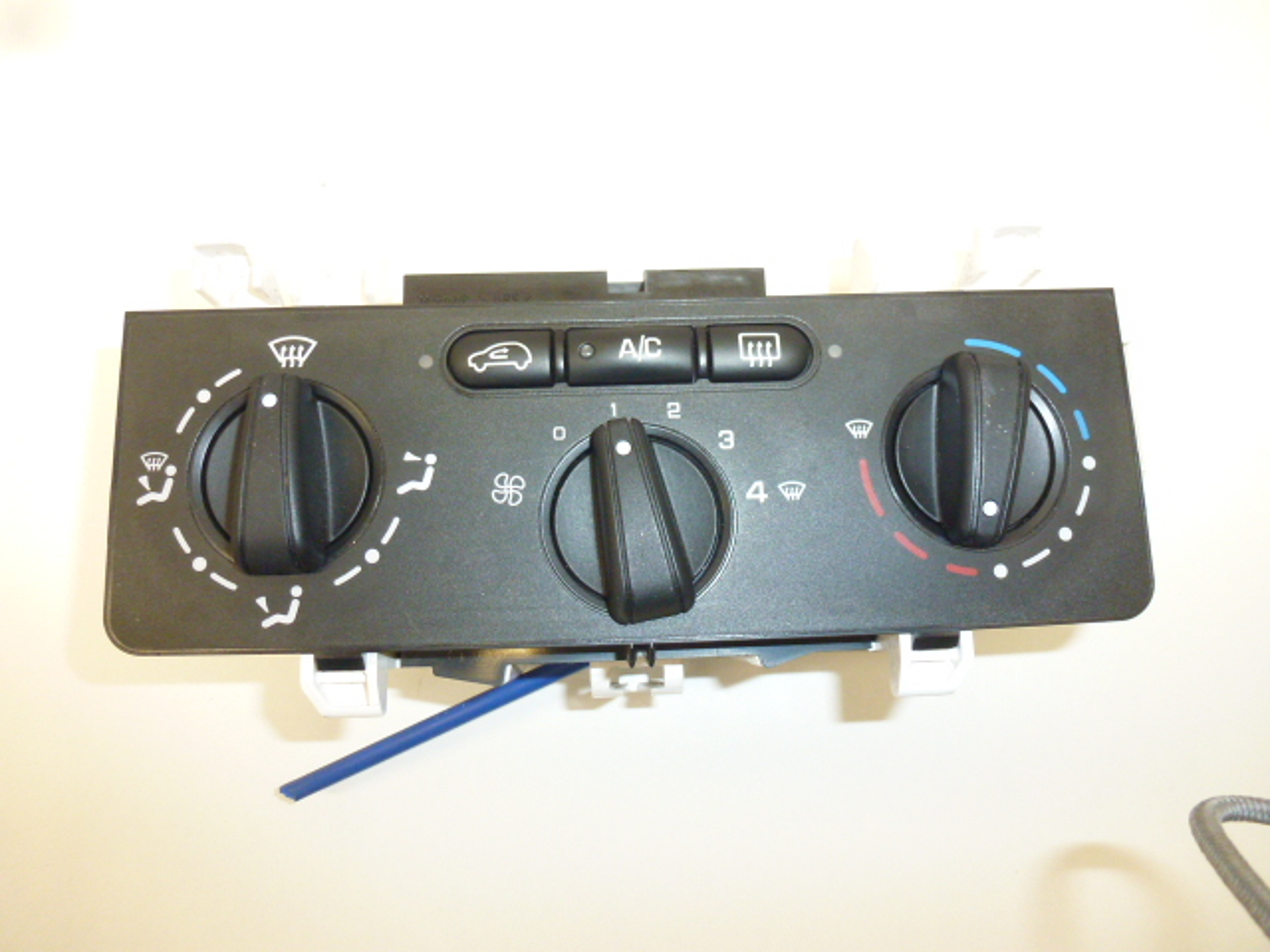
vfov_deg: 56.8
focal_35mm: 24
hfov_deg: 71.6
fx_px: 881
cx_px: 635
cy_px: 476
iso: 400
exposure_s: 1/200
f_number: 3.3
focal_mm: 4.3
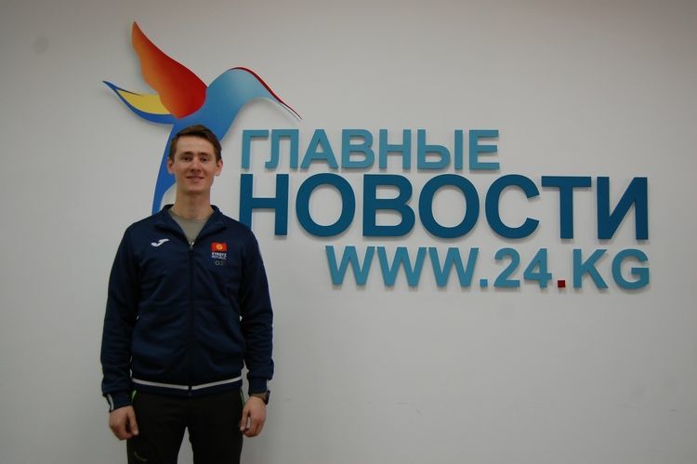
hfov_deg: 57.3
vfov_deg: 39.9
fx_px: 638
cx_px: 348
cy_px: 232
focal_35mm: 33
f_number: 3.8
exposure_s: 1/50
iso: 400
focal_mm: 22
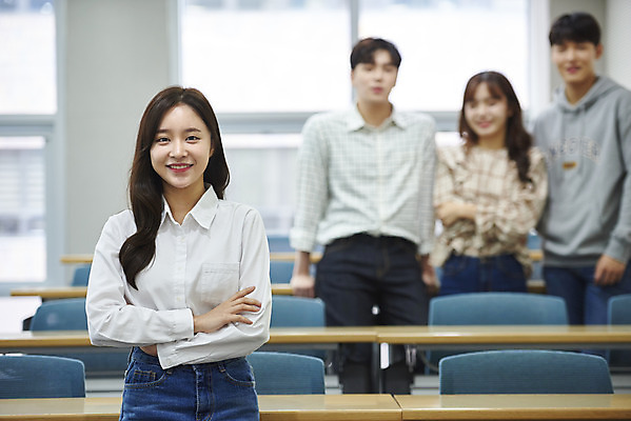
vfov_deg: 12.5
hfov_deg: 18.6
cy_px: 210
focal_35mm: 110
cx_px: 316
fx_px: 1929
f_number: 2.8
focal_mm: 110
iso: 1000
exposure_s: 1/125
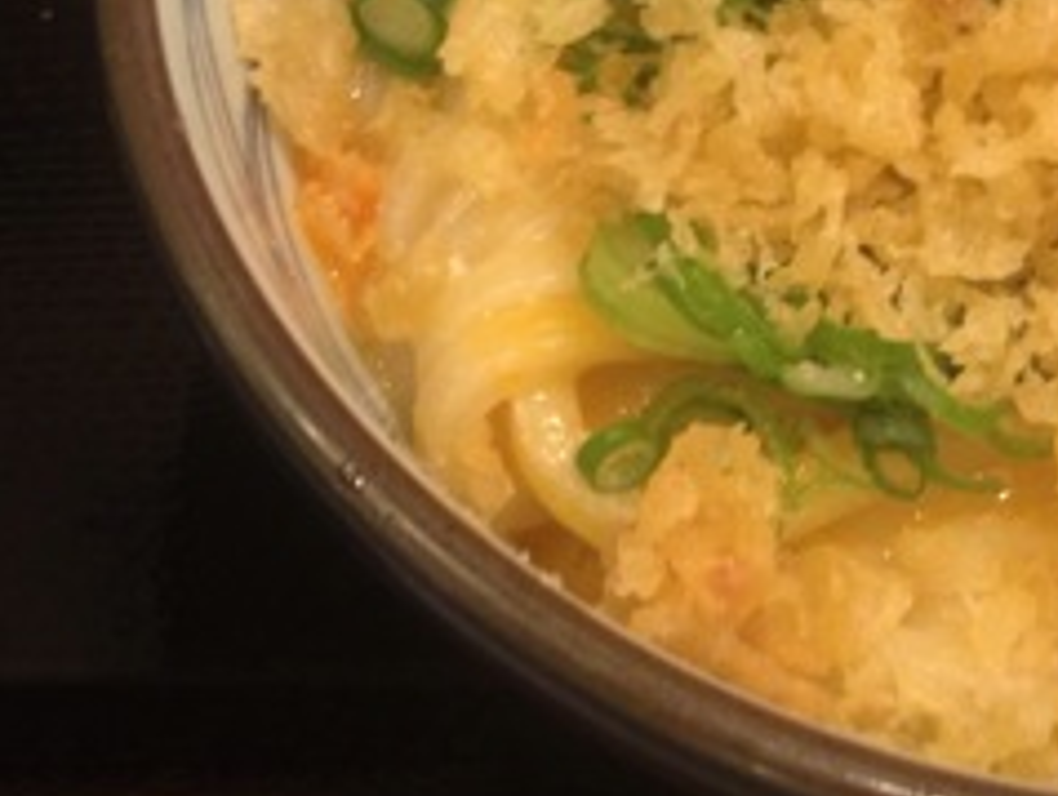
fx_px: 2876
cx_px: 200
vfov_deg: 15.2
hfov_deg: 20.6
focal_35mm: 94
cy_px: -151
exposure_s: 1/20
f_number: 2.4
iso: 125
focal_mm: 4.28
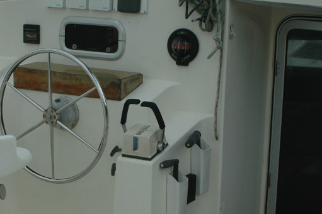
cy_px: 137
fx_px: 976
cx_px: 132
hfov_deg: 18.7
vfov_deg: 12.5
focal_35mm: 109
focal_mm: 31
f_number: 4
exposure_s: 1/400
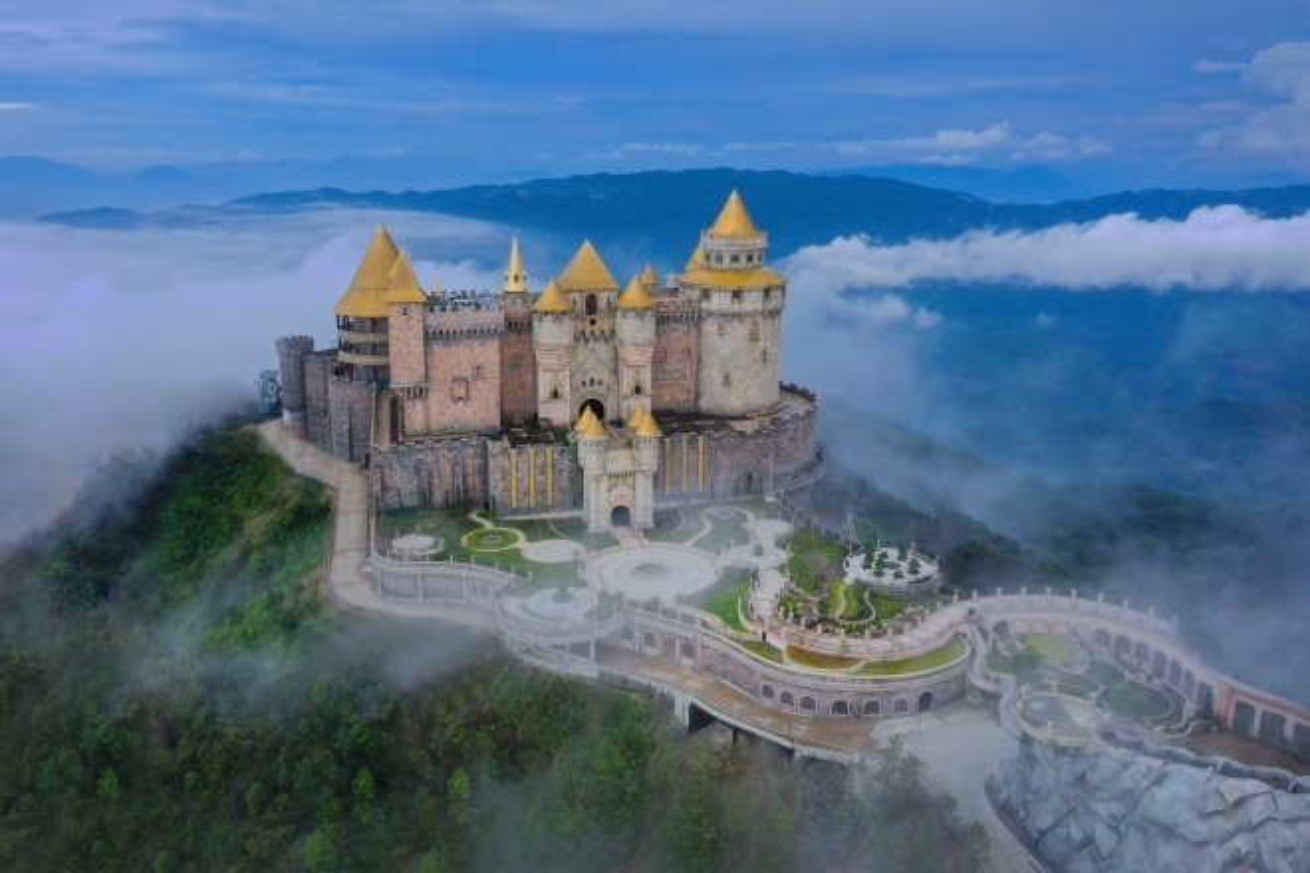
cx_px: 655
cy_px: 436
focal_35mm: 28
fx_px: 1019
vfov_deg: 46.4
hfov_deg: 65.5
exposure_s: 1/15
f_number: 11
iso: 100
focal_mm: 10.26
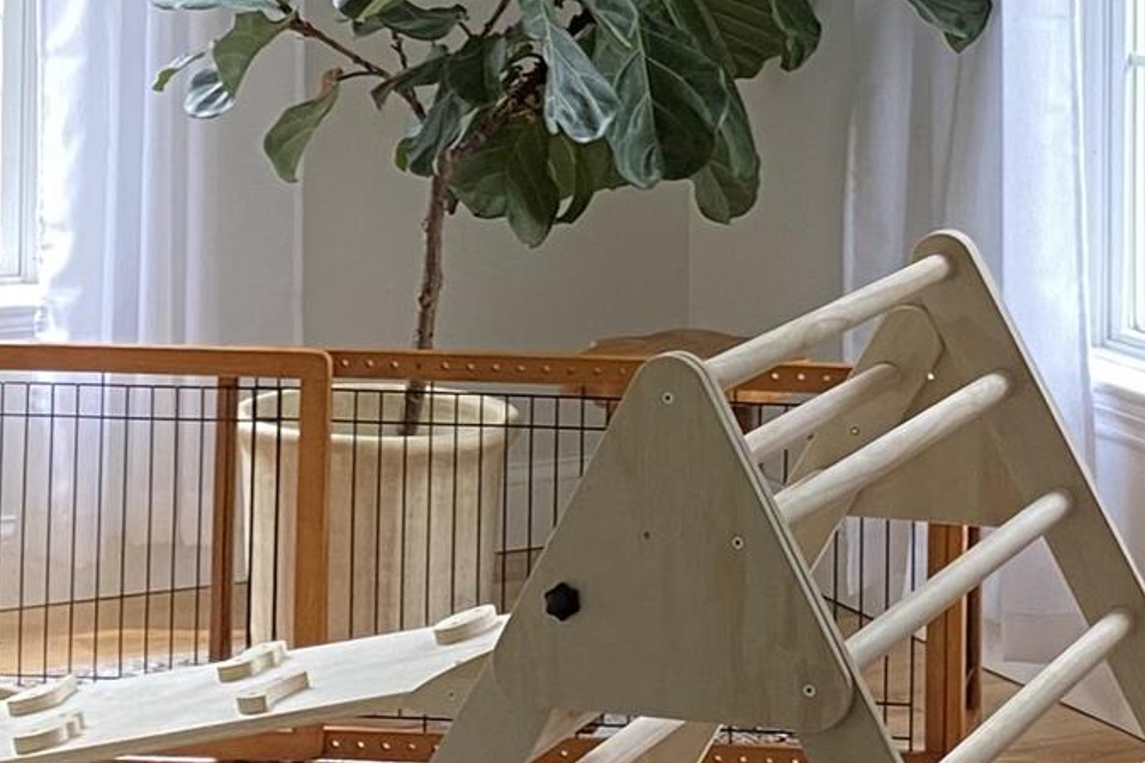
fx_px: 3912
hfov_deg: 16.6
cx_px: 819
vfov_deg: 10.9
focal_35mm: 123
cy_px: -256
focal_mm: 4.25
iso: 80
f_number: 1.8
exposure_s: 1/60
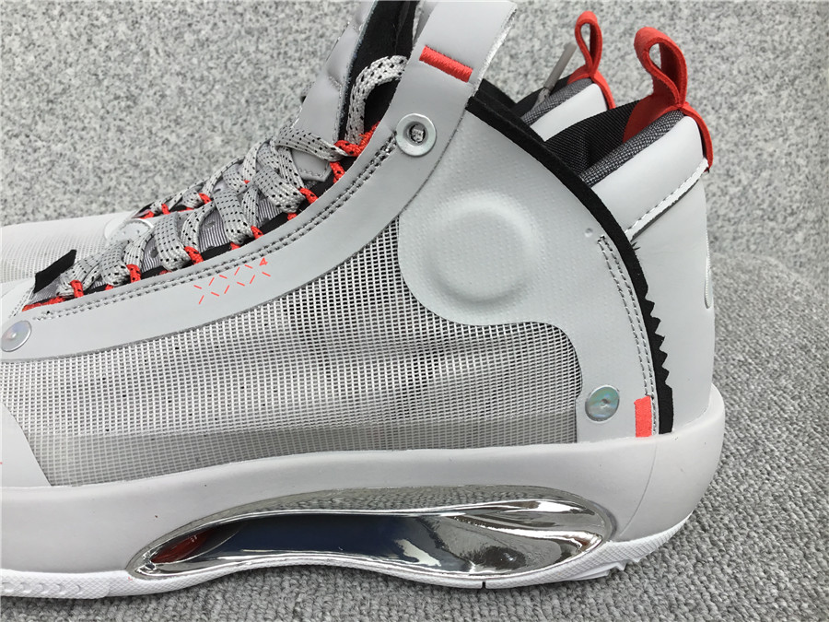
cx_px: 414
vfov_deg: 45.4
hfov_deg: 58.4
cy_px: 311
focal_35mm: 31
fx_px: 742
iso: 25
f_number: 2.4
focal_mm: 3.3
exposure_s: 1/204
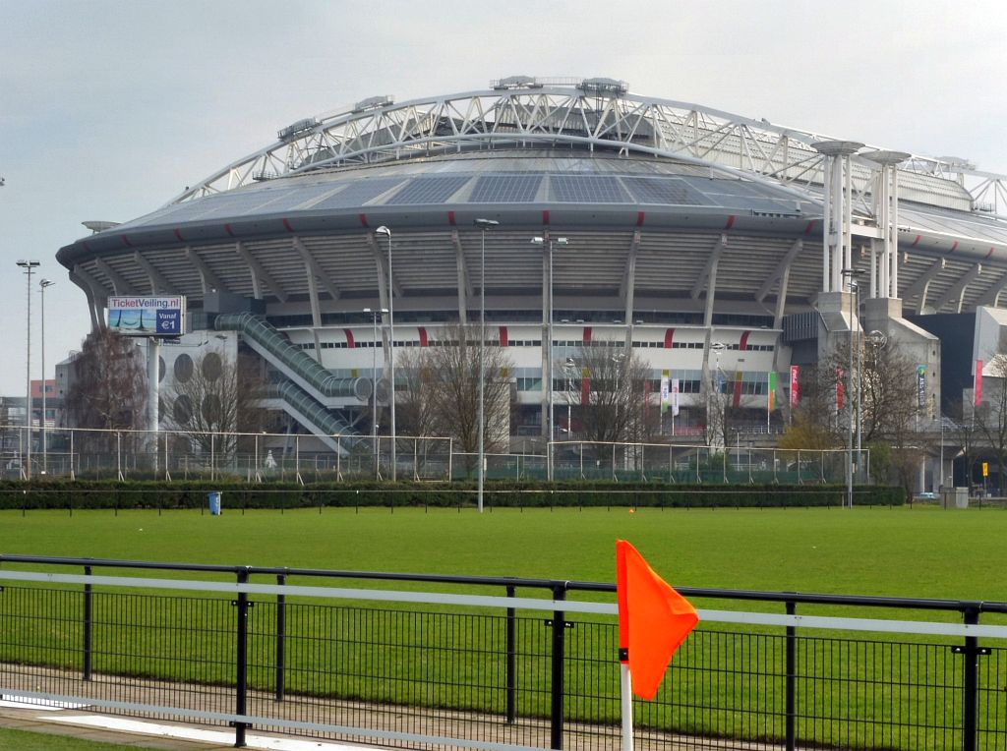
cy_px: 376
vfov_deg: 18.6
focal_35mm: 79
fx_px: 2294
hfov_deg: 24.8
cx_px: 504
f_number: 6.3
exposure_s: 1/160
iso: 100
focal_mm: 14.2
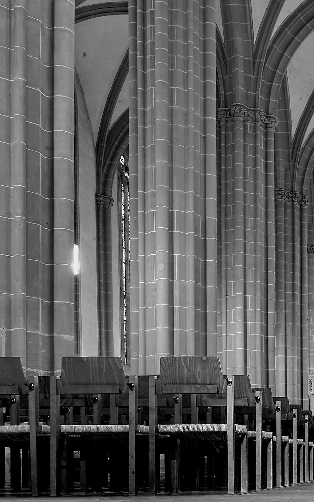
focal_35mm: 55
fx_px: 753
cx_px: 404
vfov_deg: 36.9
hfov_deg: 21.4
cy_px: 245
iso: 100
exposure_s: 5
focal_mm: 31
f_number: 6.3
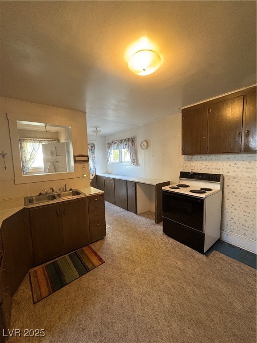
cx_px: 128
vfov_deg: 102.1
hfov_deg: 85.7
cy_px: 172
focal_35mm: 14
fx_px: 139
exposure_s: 1/60
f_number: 2.2
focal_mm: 2.22
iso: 500
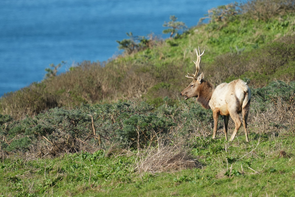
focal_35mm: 930
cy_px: 87
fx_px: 7620
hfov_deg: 2.2
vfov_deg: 1.5
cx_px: 203
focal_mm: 600
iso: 640
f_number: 5.6
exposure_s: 1/2000
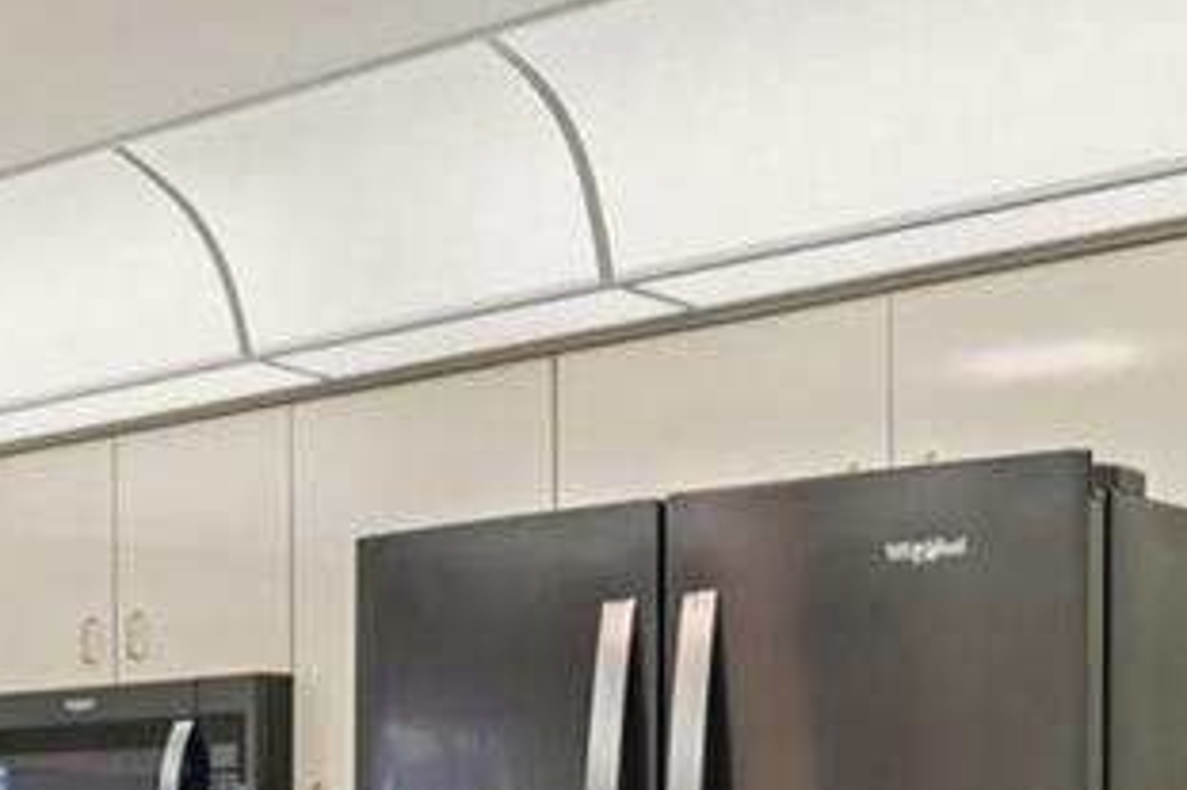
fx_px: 2373
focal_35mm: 72
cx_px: -382
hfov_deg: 24.3
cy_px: 805
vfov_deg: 18.4
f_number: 8
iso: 400
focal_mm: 14
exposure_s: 1/40
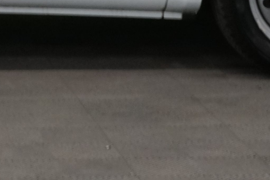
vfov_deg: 6.0
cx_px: -216
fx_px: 1665
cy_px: -235
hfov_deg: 8.9
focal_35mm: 222
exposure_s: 1/8
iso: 1600
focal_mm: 38
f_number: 25
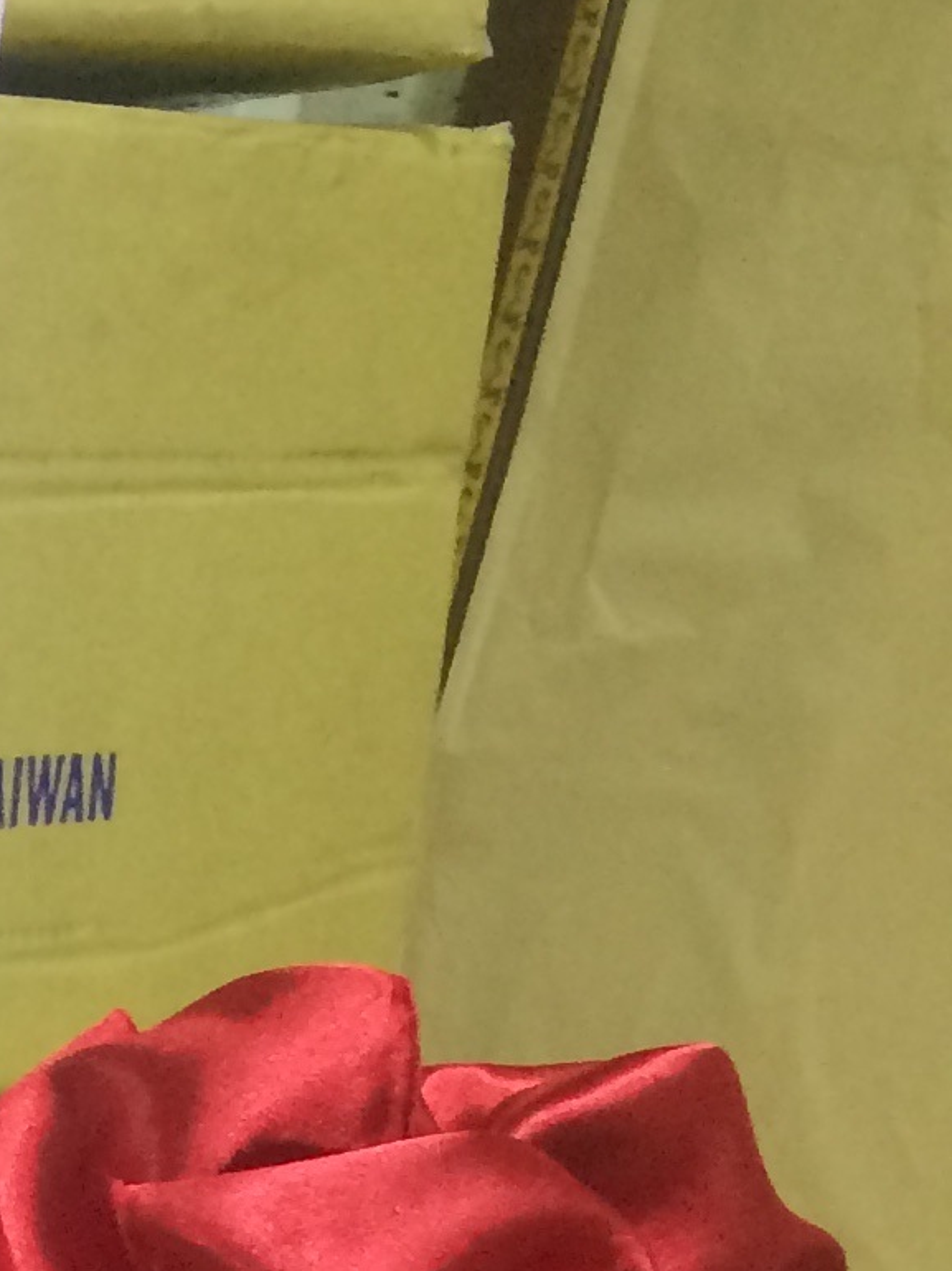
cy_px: 2306
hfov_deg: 10.8
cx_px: -1058
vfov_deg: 14.1
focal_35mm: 123
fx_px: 4513
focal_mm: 4.15
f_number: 2.2
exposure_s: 1/30
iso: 100
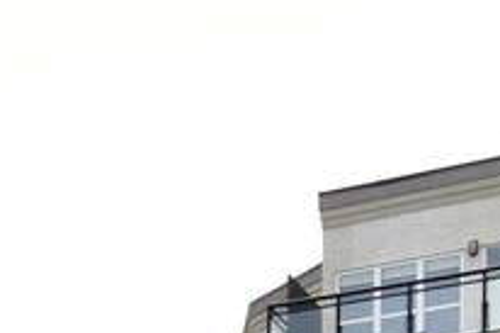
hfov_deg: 18.3
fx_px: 1554
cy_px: 896
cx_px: 245
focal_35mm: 112
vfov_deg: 10.0
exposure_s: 1/250
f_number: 4
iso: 100
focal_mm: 12
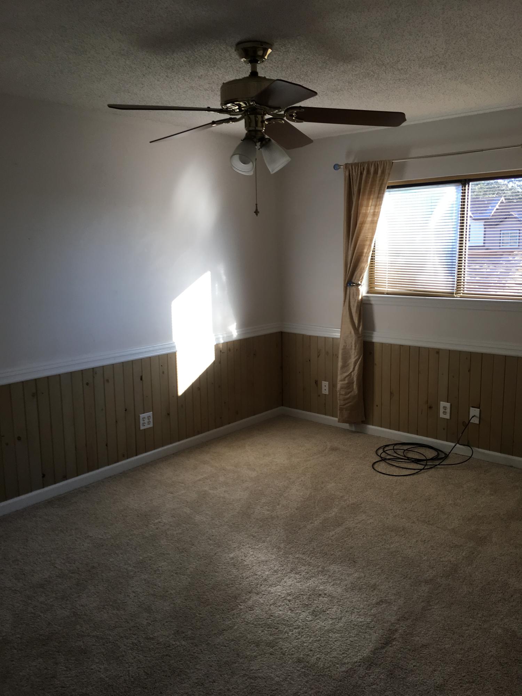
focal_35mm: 29
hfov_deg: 48.2
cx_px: 261
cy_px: 348
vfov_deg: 61.7
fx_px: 583
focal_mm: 4.15
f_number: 2.2
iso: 40
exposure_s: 1/120
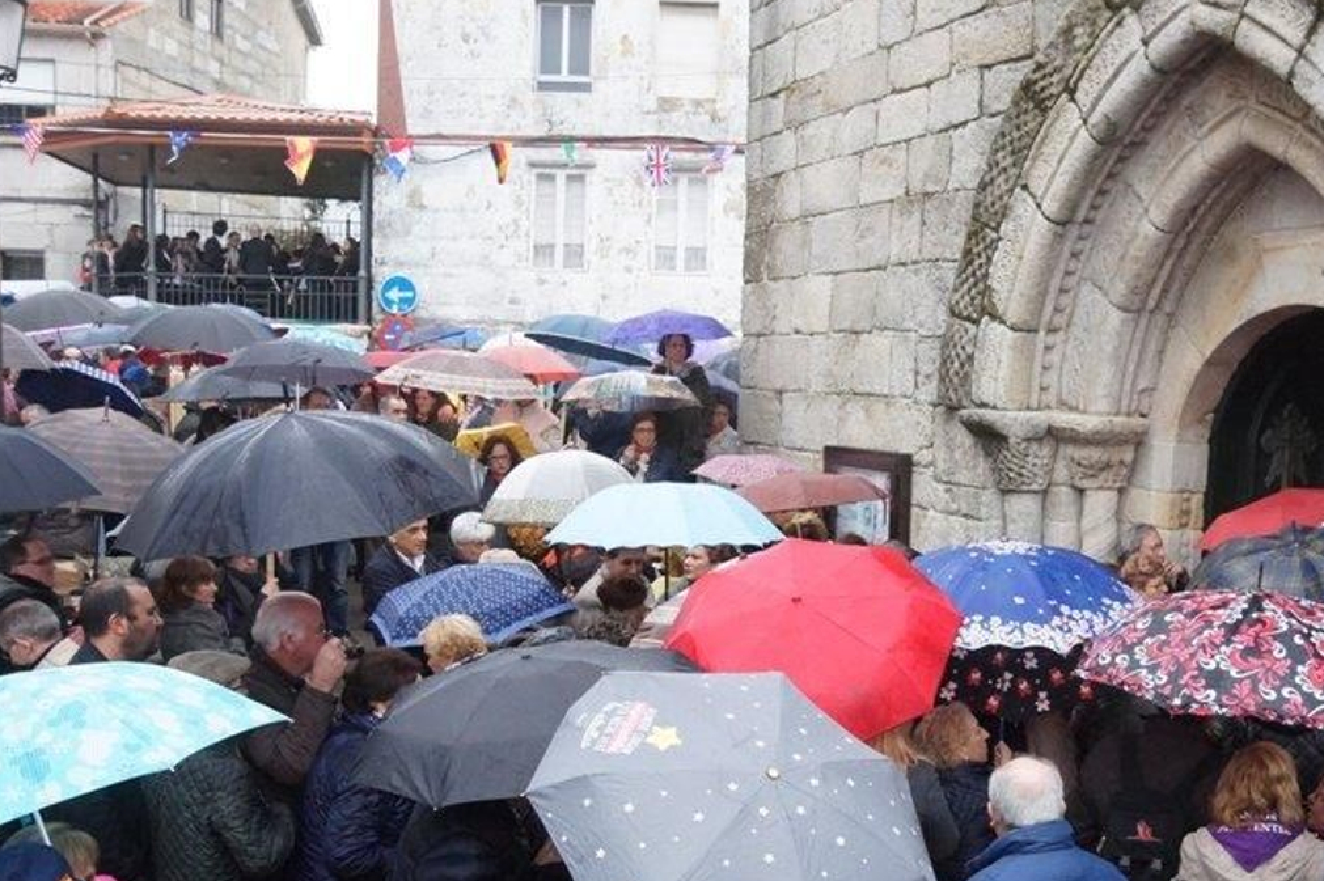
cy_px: 588
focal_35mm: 38
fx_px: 1397
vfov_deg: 34.7
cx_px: 807
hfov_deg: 50.3
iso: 1600
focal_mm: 16
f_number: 4.5
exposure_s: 1/320
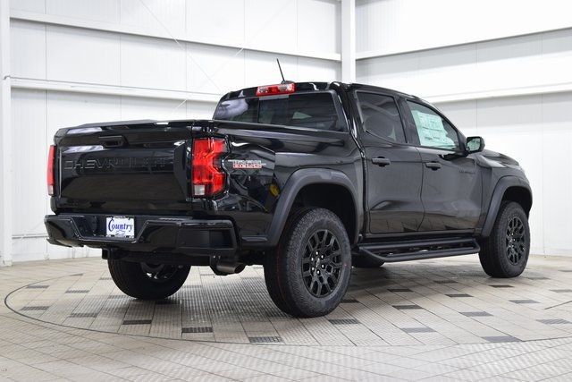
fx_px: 858
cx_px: 286
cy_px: 191
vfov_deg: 25.1
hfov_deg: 36.9
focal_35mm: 54
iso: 800
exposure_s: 1/15
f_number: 6.3
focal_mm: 36
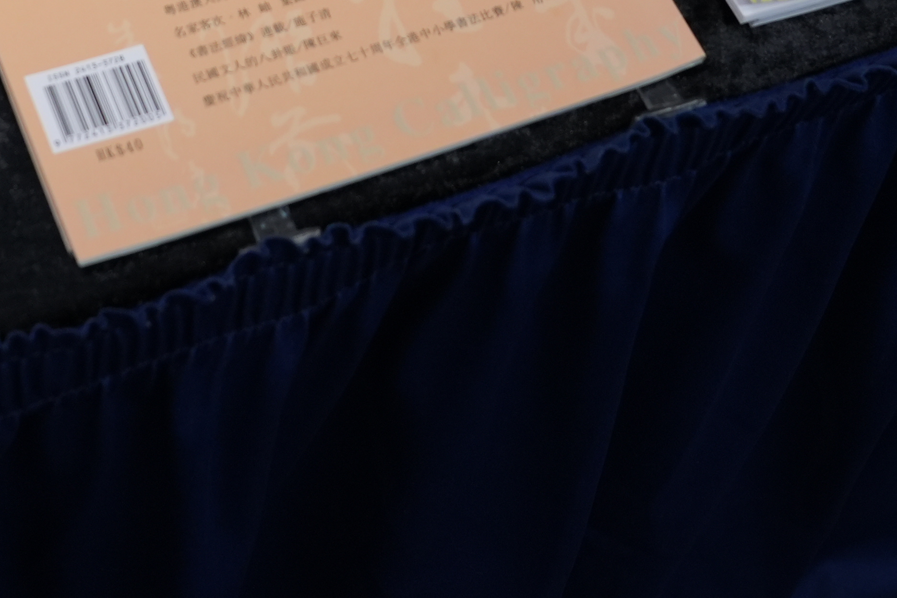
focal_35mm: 90
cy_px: -480
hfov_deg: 22.6
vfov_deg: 13.6
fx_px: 2242
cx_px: 322
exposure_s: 1/100
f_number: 5
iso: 1000
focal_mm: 24
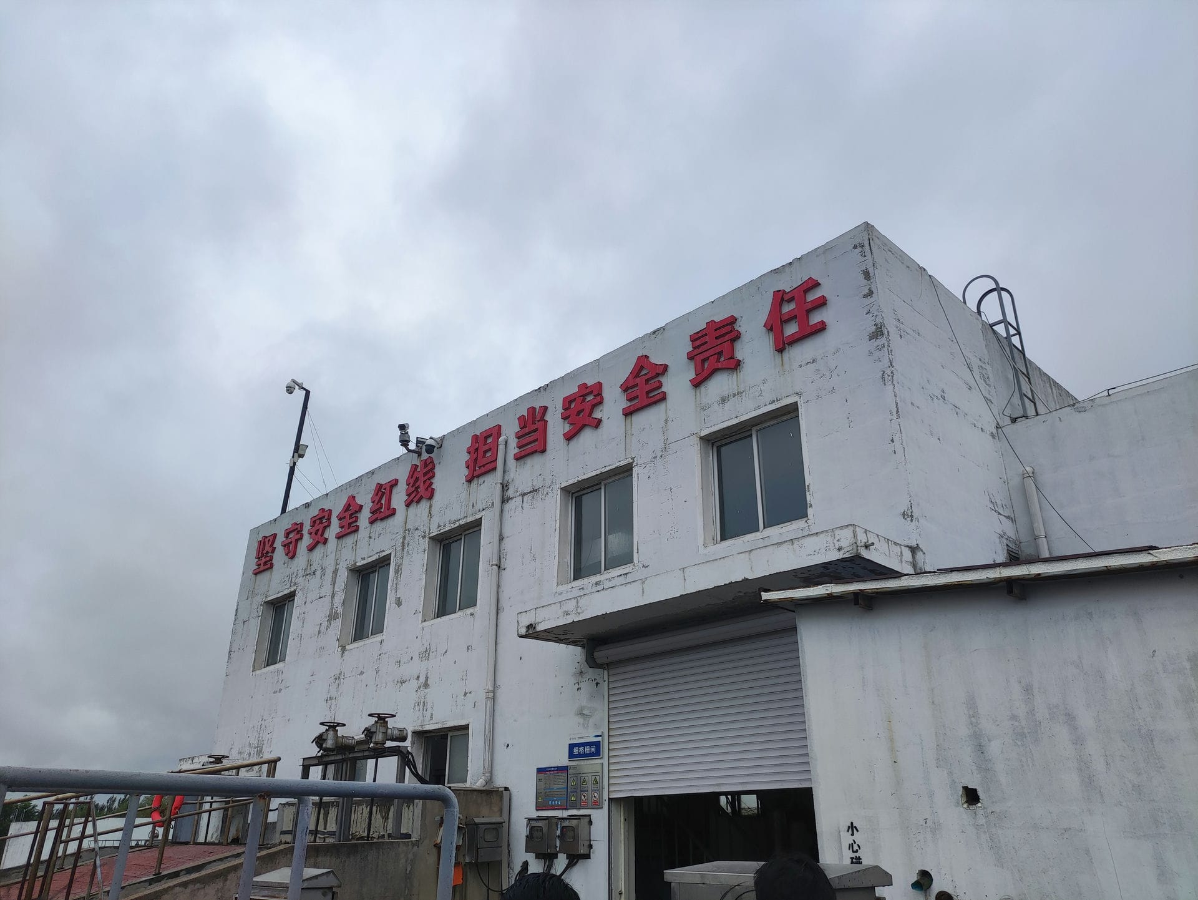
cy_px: 450
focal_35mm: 25
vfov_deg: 54.9
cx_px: 599
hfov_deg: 69.4
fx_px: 866
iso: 50
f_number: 1.89
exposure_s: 1/821
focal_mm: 5.43
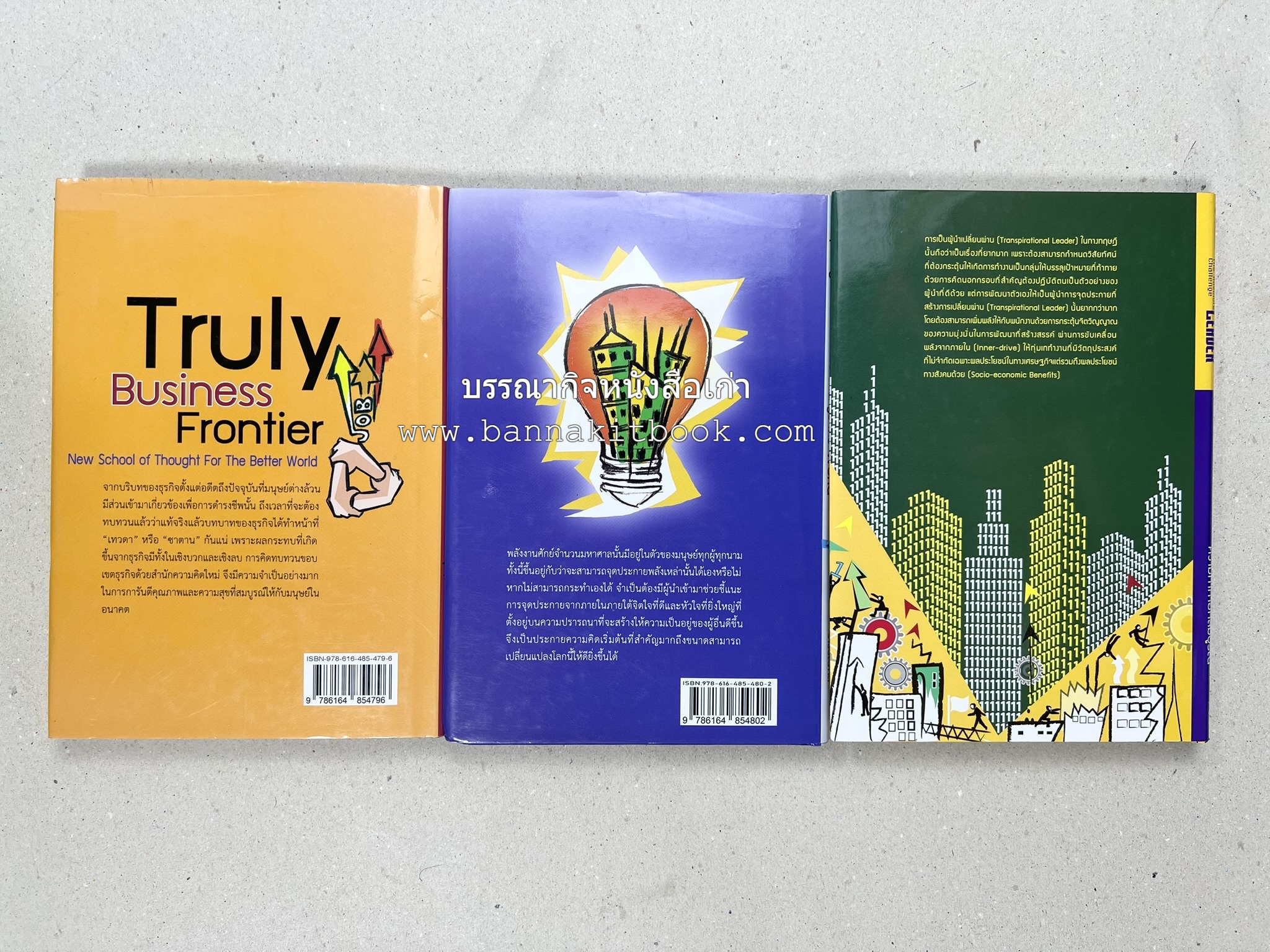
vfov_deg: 53.1
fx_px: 954
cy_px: 476
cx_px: 635
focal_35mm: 26
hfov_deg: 67.3
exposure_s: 1/106
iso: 32
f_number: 1.5
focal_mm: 5.7
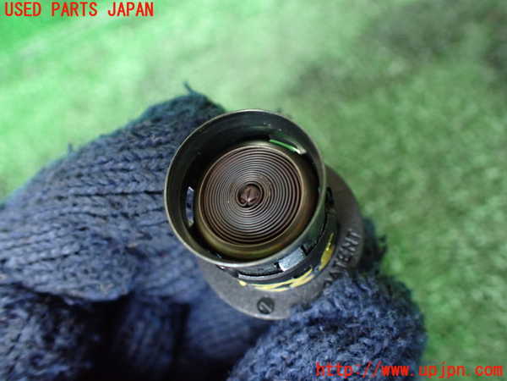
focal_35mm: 30
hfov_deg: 60.0
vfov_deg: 46.8
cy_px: 190
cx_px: 254
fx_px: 439
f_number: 2.3
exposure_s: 1/30
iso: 1000
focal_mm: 5.4
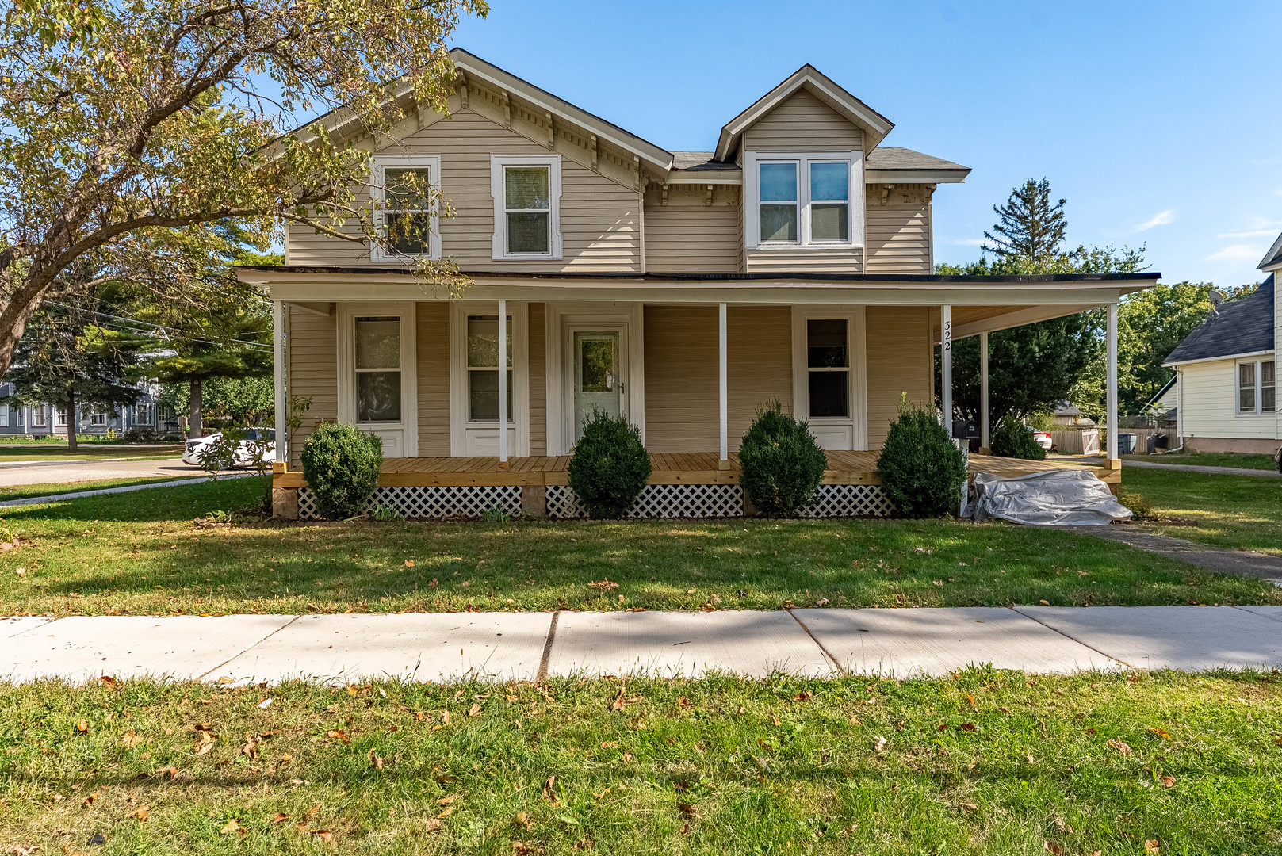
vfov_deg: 63.5
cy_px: 428
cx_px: 641
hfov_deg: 85.7
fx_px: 691
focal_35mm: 19
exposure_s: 1/8000
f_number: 7.1
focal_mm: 19.4
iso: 200
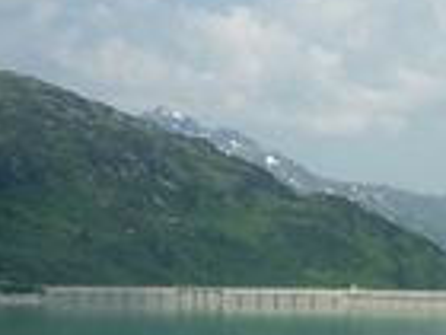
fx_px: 1379
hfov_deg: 15.0
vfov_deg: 13.6
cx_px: 895
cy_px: 338
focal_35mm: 107
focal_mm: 4.4
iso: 100
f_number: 4.5
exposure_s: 1/640
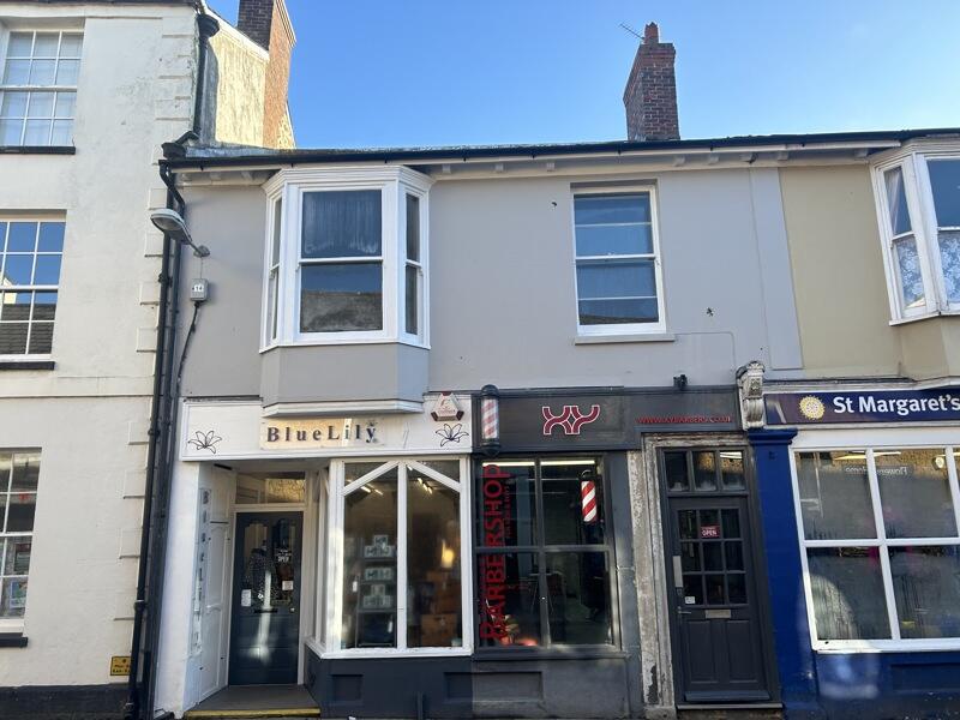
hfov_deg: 67.3
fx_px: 721
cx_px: 480
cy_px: 360
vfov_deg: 53.1
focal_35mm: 26
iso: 50
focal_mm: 5.7
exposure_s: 1/840
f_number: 1.5
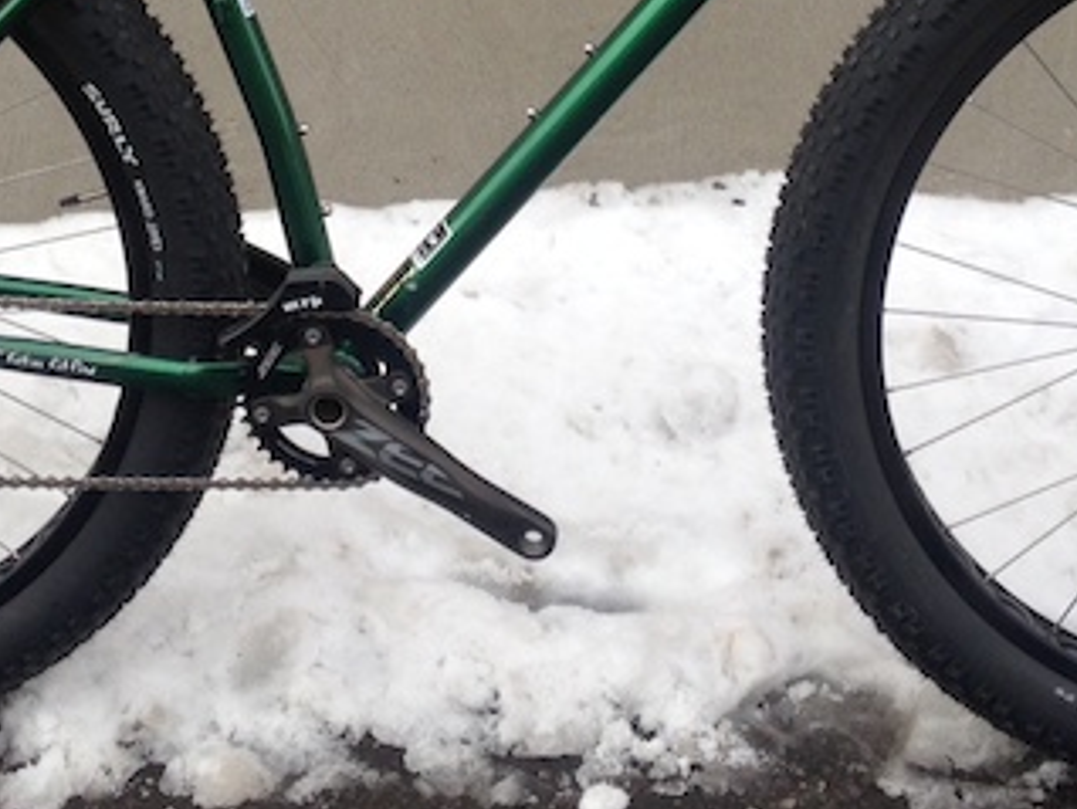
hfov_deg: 23.5
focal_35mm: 83
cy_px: 51
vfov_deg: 17.5
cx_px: 525
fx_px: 2584
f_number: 2.4
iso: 50
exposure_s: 1/455
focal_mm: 4.12
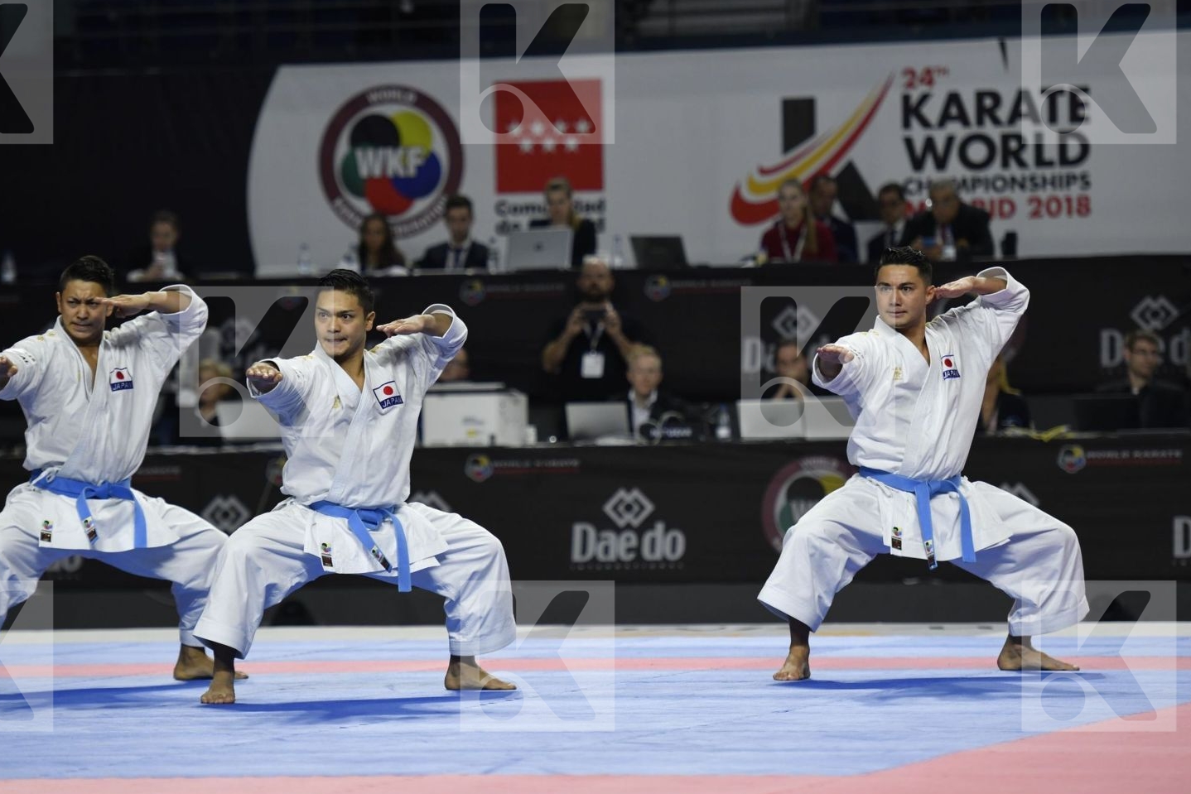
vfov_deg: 7.1
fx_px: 6418
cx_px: 538
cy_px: 362
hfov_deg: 10.6
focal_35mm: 194
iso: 800
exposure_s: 1/800
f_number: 2.8
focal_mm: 155
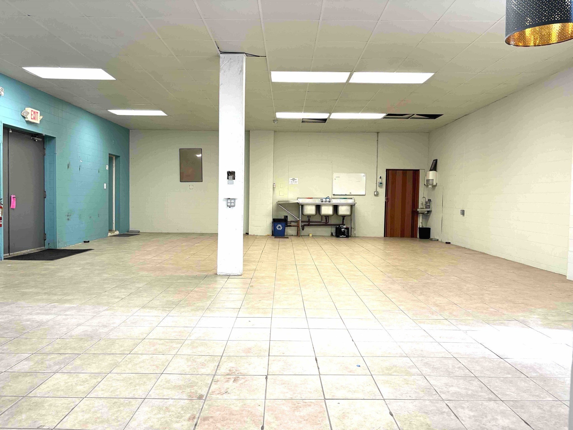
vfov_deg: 53.1
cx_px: 286
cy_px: 215
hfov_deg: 67.3
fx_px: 430
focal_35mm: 26
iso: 125
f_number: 1.6
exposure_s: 1/120
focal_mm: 5.96
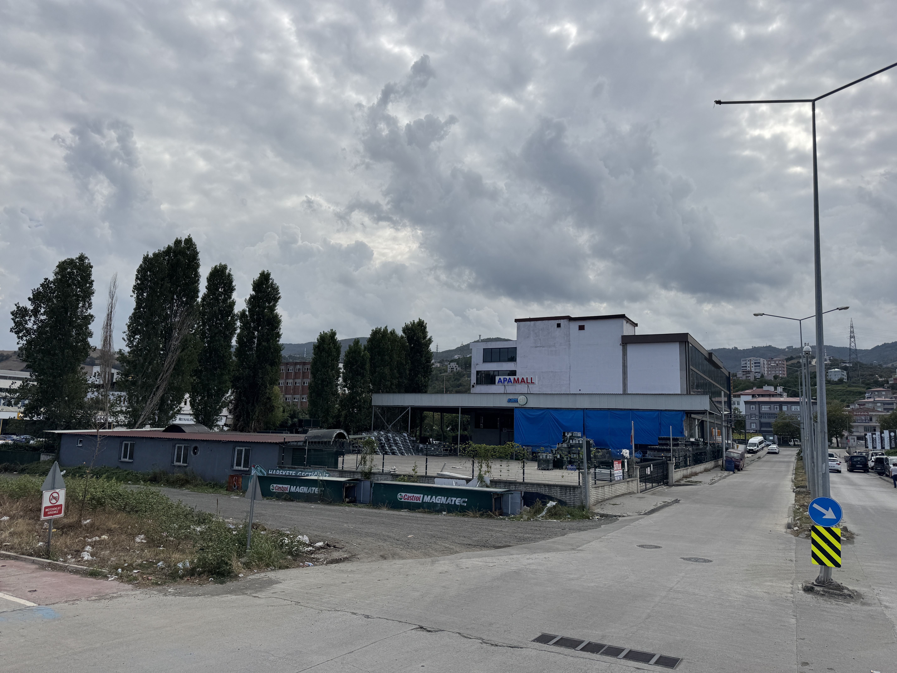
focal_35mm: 24
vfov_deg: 56.8
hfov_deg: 71.6
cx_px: 448
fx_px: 622
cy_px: 336
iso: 80
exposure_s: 1/9009
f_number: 1.78
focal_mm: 6.76
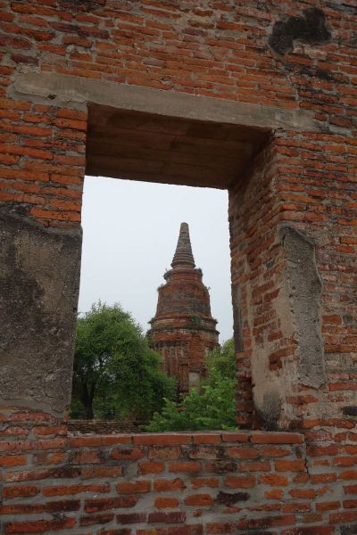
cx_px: 178
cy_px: 268
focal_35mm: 33
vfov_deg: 57.2
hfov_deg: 40.0
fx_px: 491
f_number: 5.6
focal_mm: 12.32
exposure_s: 1/500
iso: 125
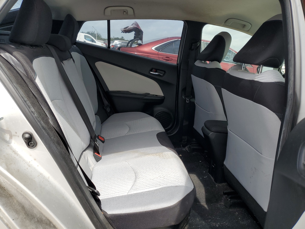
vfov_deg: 53.1
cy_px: 114
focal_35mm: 26
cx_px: 152
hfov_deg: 67.3
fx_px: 229
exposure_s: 1/1000
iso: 50
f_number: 1.5
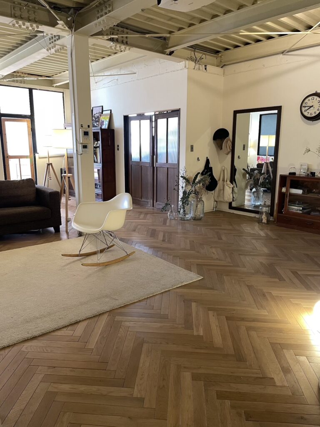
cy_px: 214
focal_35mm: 26
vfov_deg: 67.3
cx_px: 160
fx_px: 320
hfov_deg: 53.1
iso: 250
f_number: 1.6
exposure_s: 1/60
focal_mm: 4.2
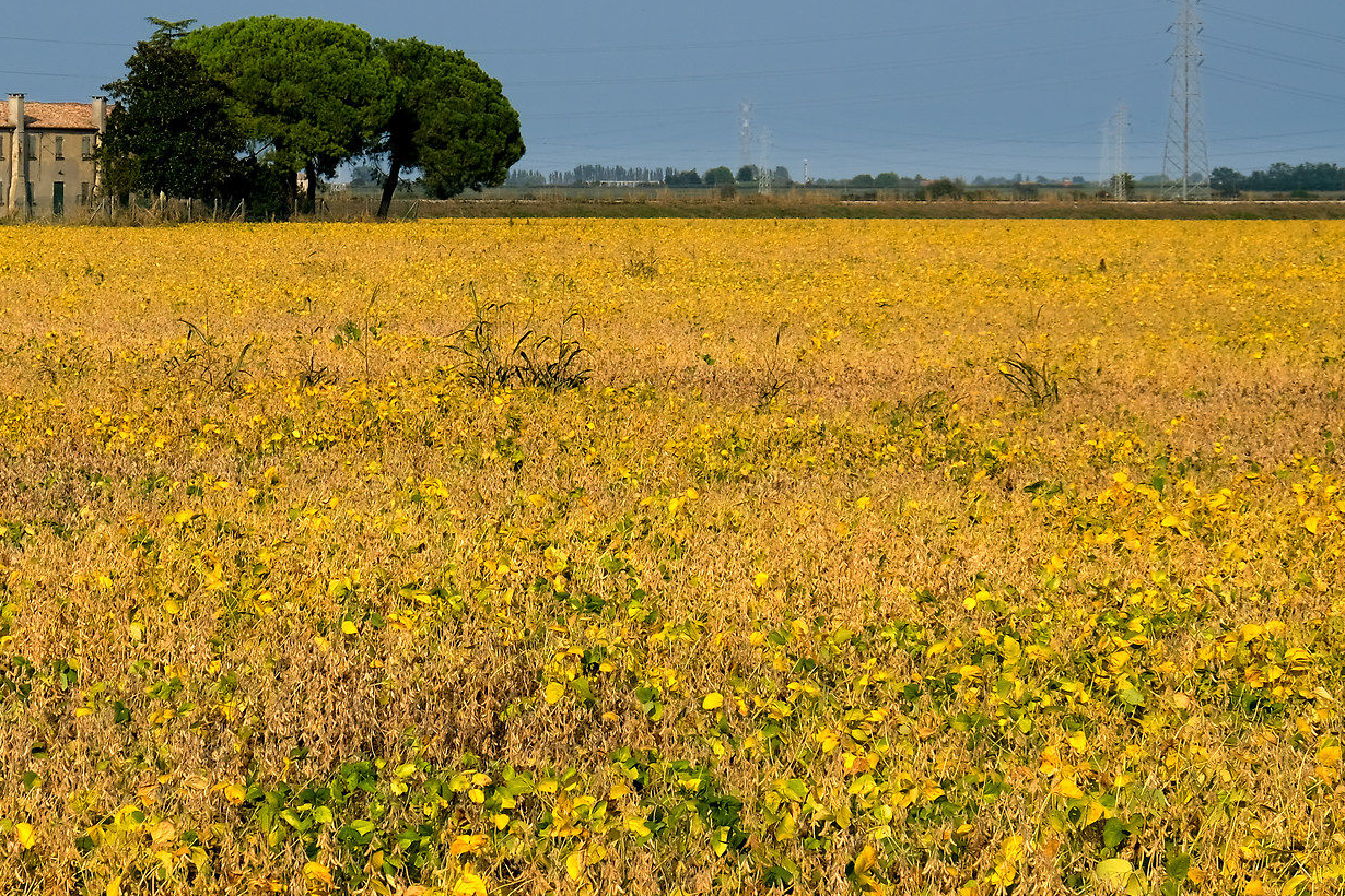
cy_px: 399
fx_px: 6052
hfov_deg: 12.6
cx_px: 294
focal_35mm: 162
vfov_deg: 8.5
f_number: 8
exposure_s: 1/250
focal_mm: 55
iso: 100
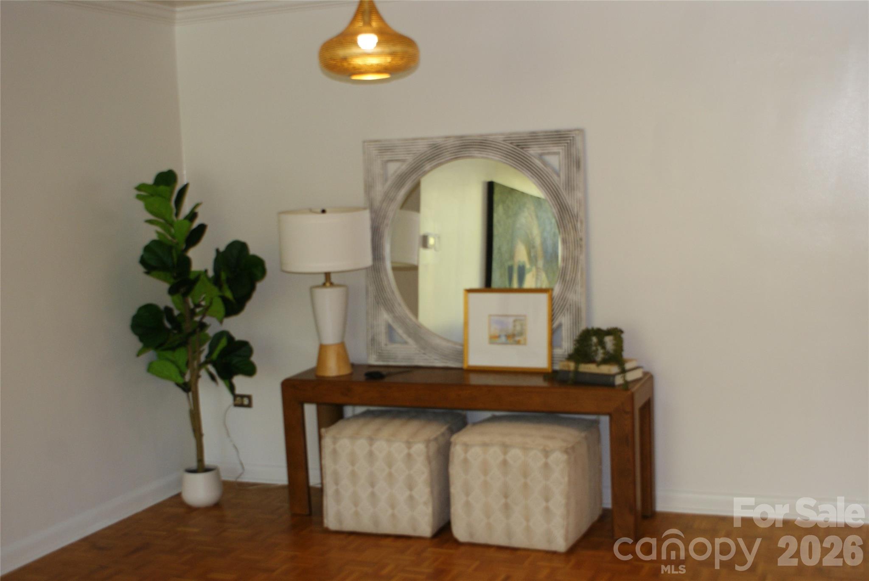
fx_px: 1087
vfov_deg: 29.9
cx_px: 434
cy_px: 290
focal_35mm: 45
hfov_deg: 43.6
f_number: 5
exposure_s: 1/60
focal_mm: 30
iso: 400
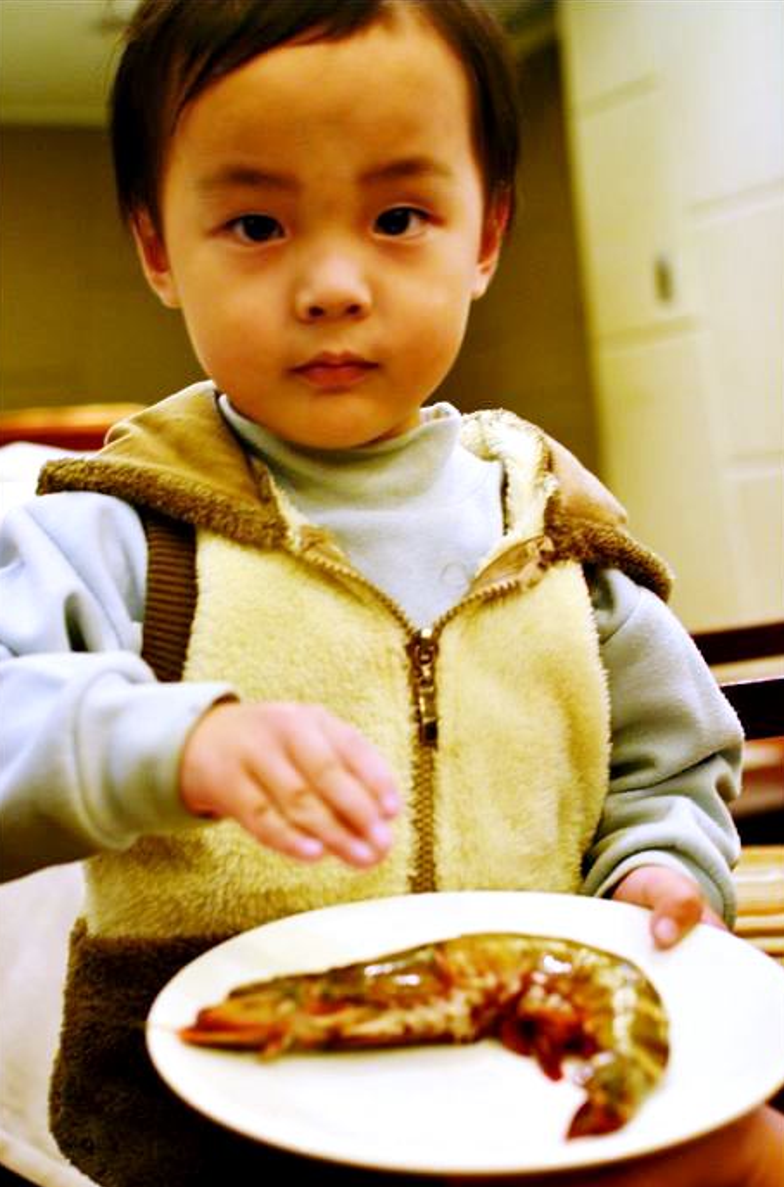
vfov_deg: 37.3
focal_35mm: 54
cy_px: 603
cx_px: 391
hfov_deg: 25.1
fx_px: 1759
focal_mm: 35
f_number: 3.2
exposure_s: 1/20
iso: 800
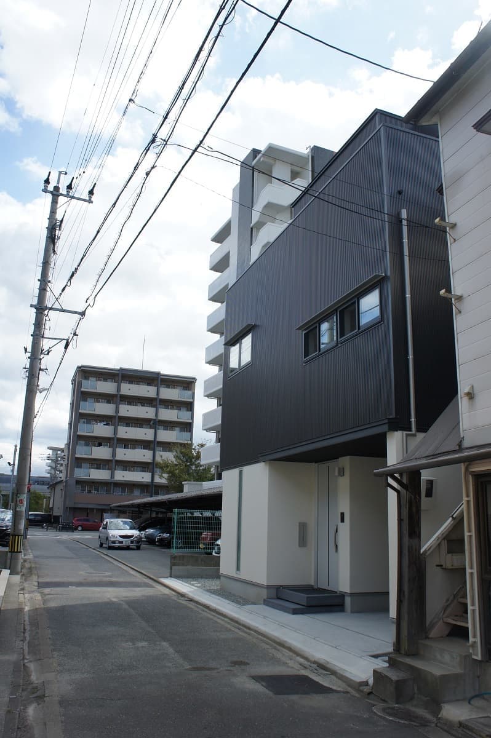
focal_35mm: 28
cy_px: 369
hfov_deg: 45.6
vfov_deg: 64.6
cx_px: 246
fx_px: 584
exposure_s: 1/320
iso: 200
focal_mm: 19
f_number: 8
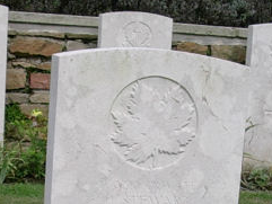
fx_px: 880
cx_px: 119
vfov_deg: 12.9
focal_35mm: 112
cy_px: 243
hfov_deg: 17.6
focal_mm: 6.7
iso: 70
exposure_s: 1/342
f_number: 5.8
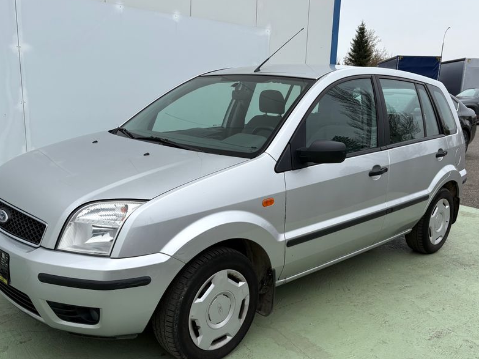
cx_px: 237
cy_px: 196
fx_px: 470
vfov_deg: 41.7
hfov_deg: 54.0
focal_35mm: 34
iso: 50
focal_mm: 5.96
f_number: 1.6
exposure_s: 1/2075
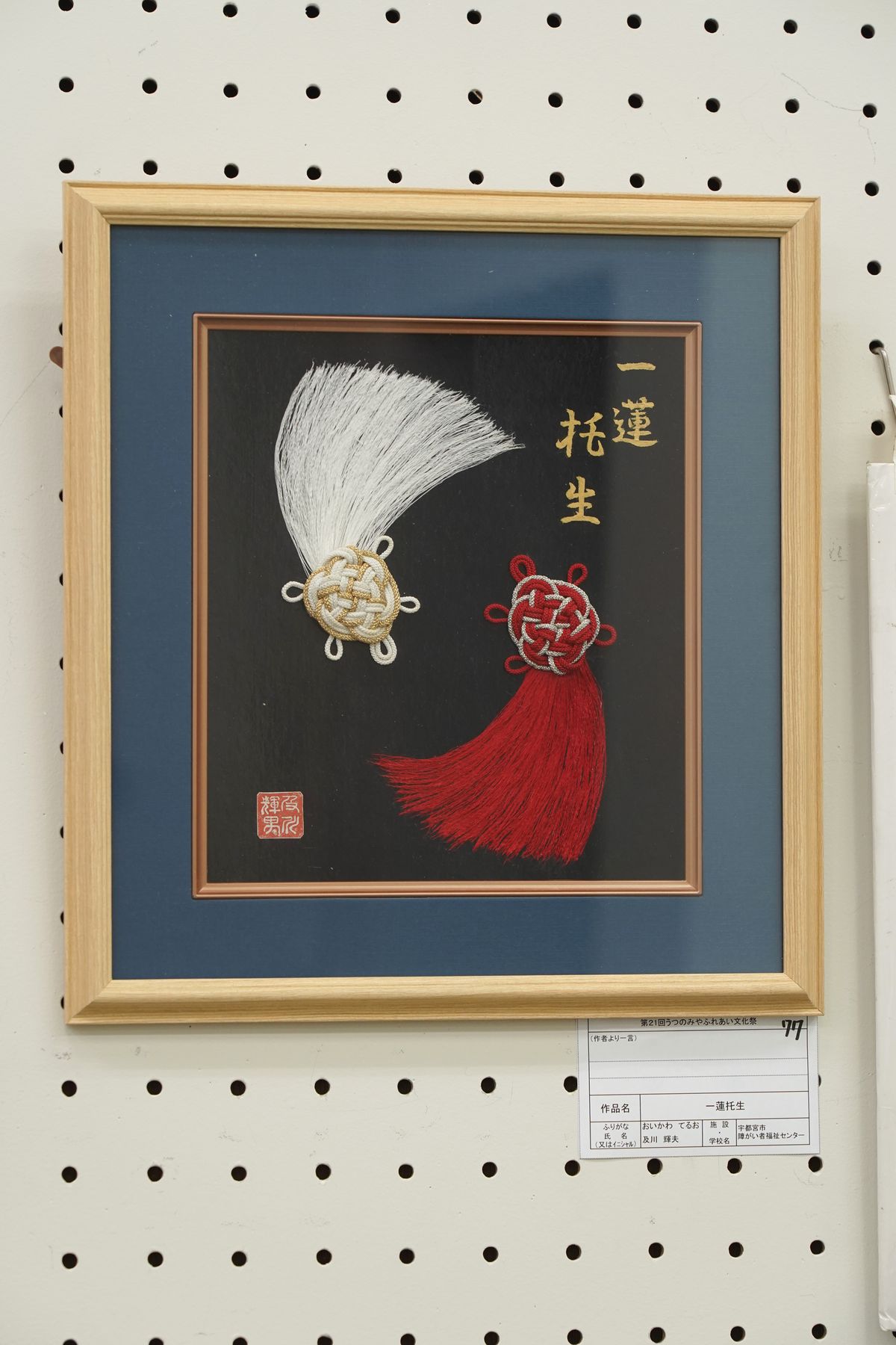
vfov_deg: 19.5
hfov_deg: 13.0
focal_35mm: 105
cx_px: 448
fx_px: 3920
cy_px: 672
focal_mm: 105
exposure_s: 1/50
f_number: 6.3
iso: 2000
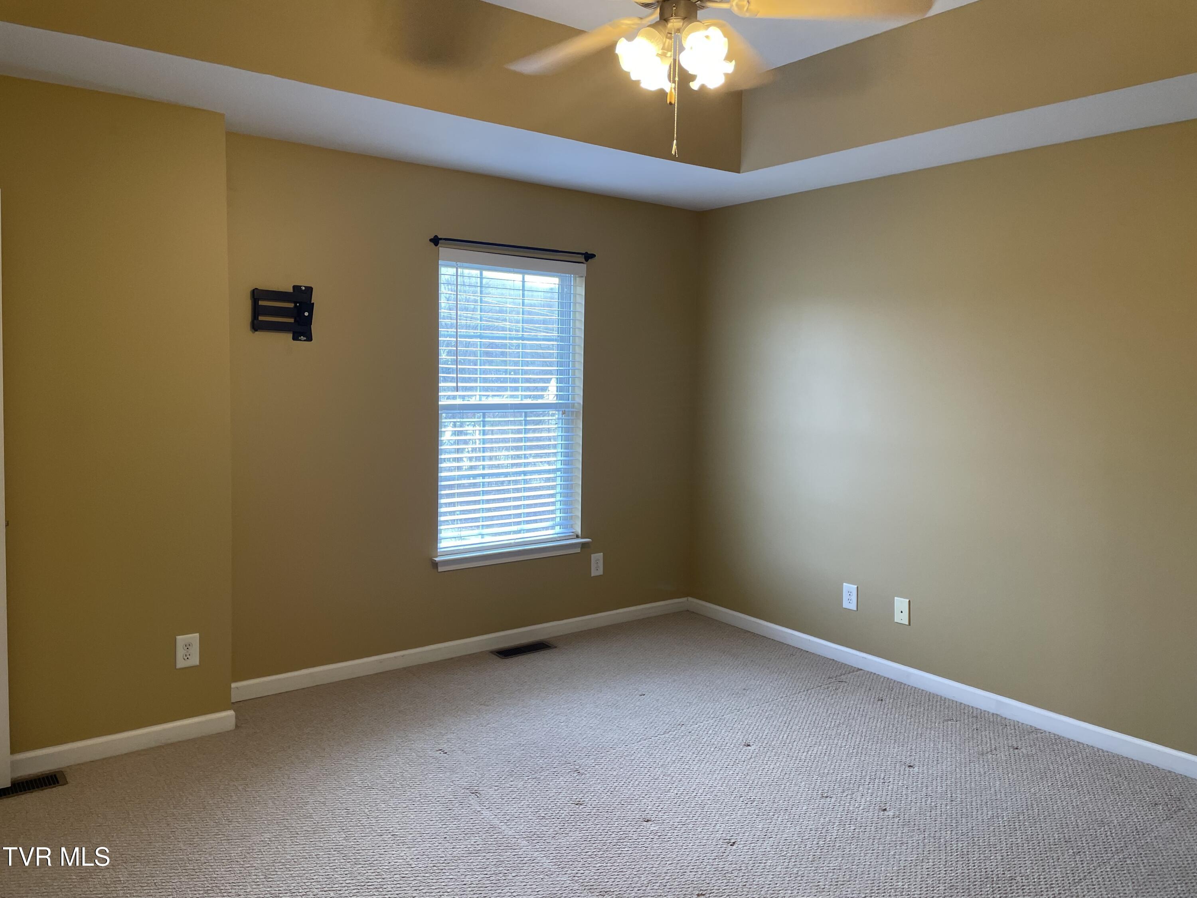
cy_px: 449
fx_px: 899
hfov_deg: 67.3
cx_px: 598
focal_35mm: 26
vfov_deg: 53.1
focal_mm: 4.2
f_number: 1.6
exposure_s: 1/60
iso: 64
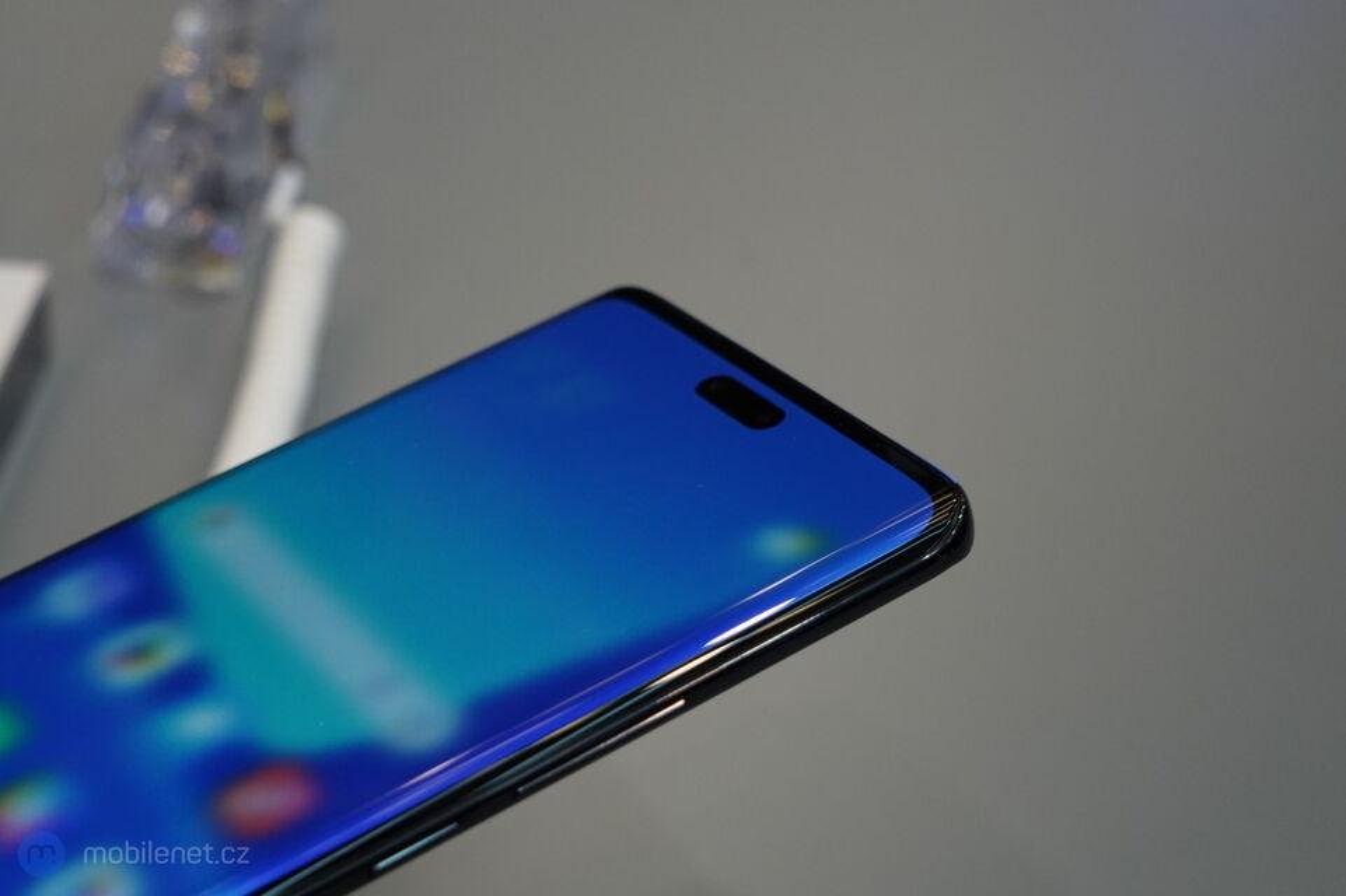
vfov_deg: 29.8
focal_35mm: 45
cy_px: 448
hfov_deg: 43.6
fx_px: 1682
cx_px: 673
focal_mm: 45
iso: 1600
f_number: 7.1
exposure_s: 1/80
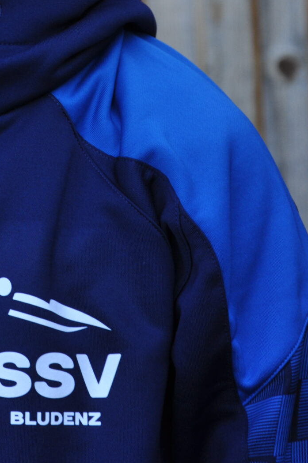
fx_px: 3295
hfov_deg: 5.3
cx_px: -41
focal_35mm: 256
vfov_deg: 8.0
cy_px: 34
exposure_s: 1/80
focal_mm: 70
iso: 200
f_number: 5.6
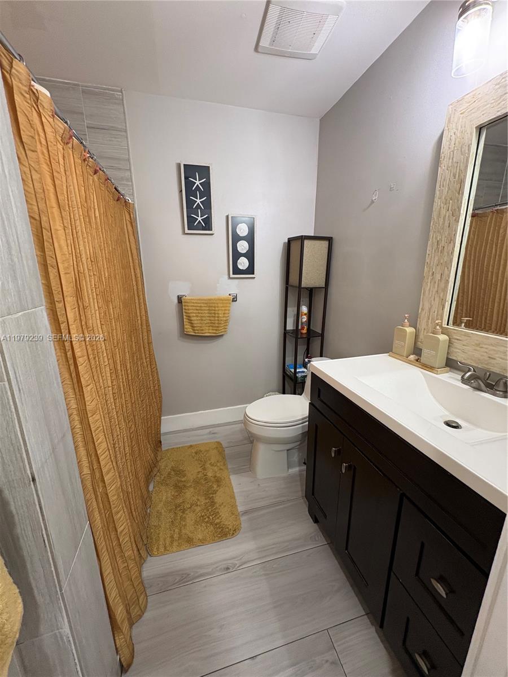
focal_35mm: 14
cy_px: 338
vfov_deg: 102.1
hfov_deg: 85.7
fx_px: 274
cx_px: 254
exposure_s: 1/60
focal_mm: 2.22
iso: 250
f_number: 2.2
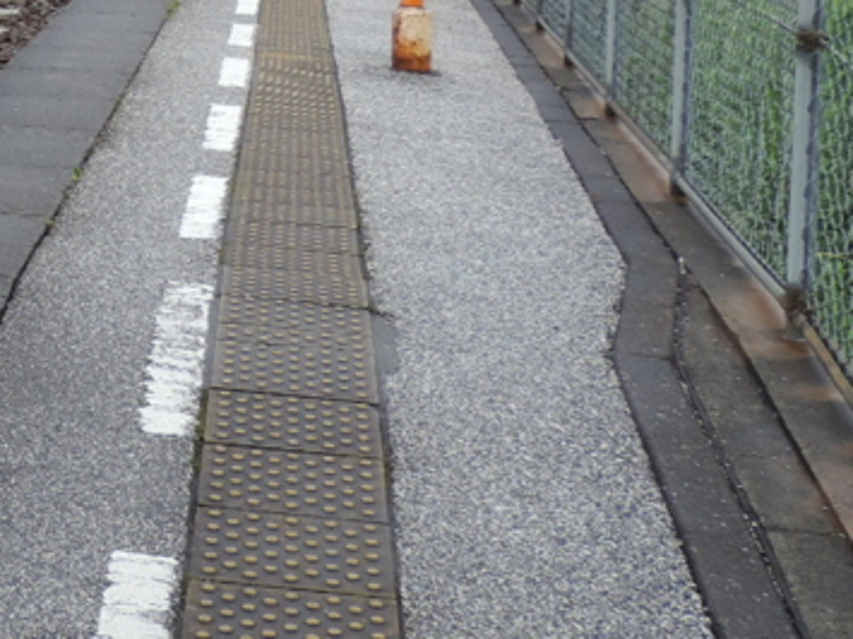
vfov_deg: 14.1
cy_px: -156
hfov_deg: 17.8
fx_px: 2488
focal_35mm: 101
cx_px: -353
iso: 80
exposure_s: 1/160
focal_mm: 6.2
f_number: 3.3
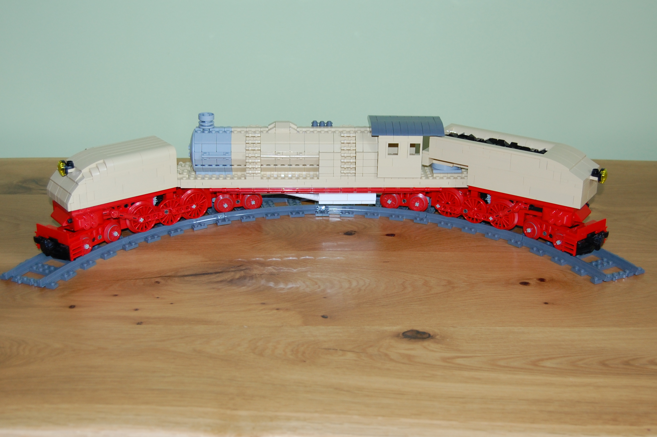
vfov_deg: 25.2
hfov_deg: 37.2
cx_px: 325
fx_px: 977
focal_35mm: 54
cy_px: 216
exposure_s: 1/60
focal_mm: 31
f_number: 4.5
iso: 400
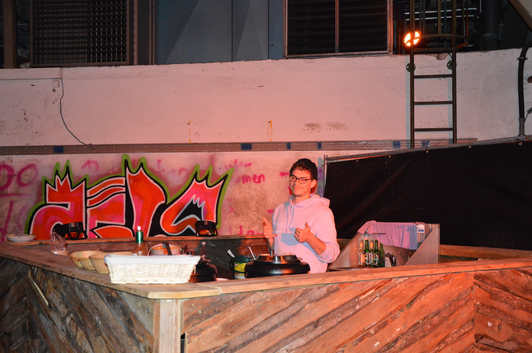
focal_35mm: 42
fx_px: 620
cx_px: 266
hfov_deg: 46.4
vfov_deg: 31.8
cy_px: 176
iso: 3200
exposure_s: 1/60
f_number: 4
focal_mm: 28
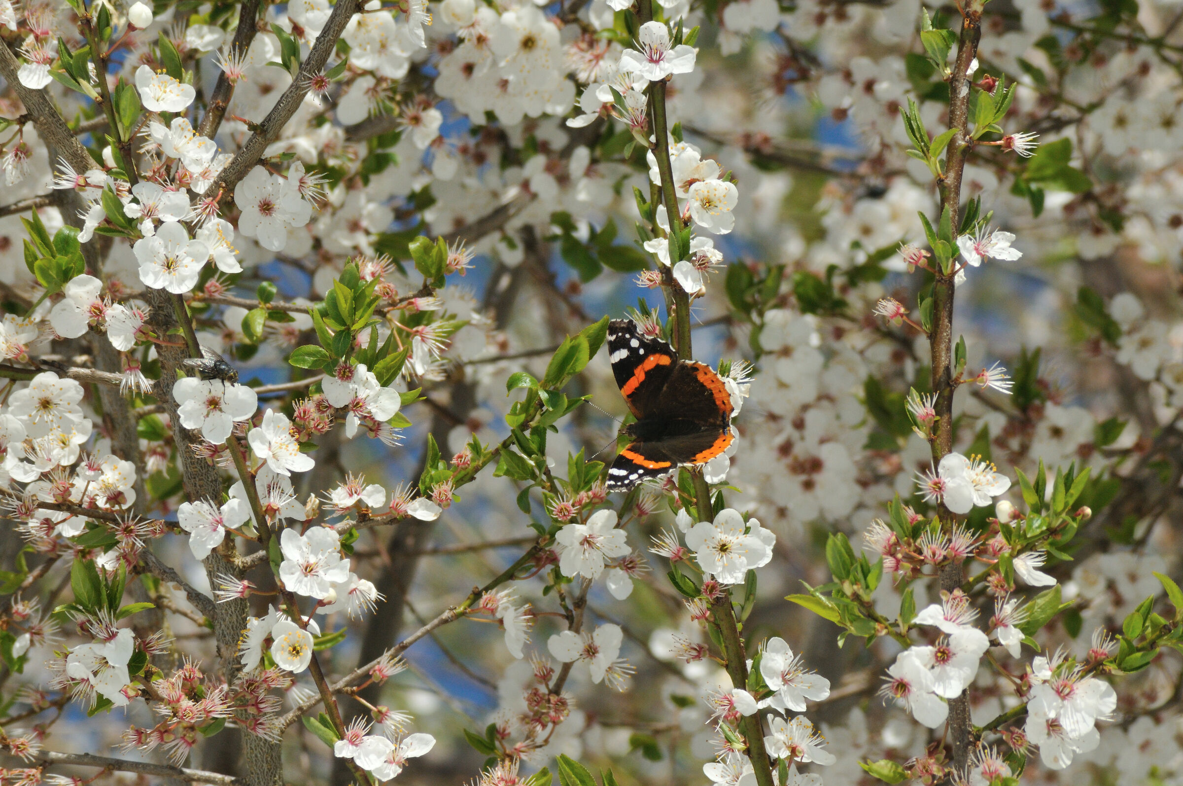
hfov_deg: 4.6
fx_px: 14769
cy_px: 393
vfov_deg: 3.0
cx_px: 592
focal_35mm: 450
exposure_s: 1/320
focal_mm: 300
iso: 500
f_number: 18
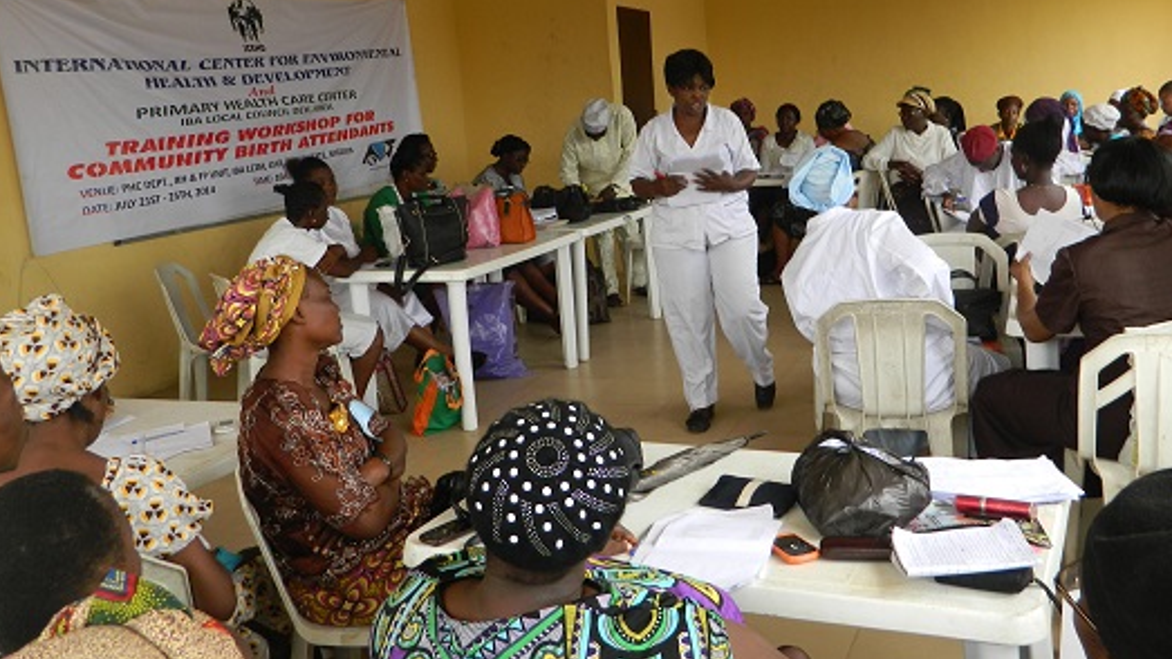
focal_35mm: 35
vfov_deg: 33.4
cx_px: 661
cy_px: 217
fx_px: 1088
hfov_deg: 56.5
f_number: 3.2
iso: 80
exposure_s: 1/100
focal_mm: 5.1
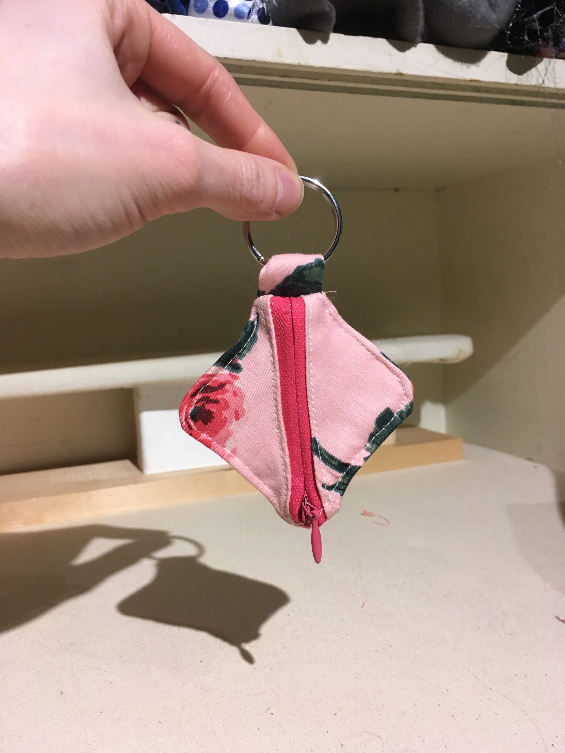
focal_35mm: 29
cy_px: 376
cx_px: 282
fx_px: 631
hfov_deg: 48.2
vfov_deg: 61.7
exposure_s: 1/30
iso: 100
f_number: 2.2
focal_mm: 4.15
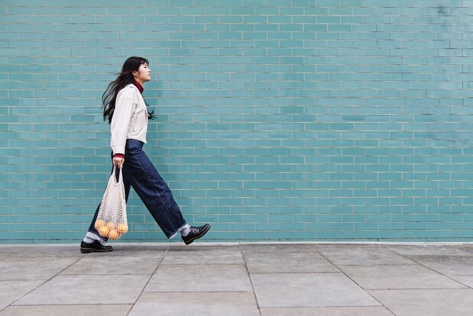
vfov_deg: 37.9
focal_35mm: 35
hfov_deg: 54.4
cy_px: 158
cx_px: 236
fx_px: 460
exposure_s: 1/800
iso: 800
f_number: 4
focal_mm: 23
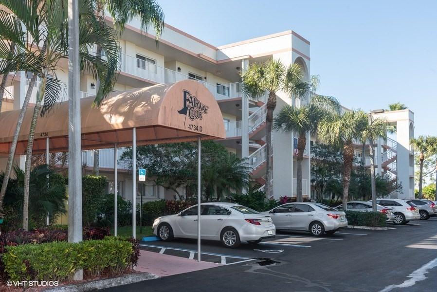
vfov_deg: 35.1
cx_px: 218
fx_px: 462
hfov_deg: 50.7
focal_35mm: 38
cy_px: 146
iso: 200
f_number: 11
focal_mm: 38
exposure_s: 1/80
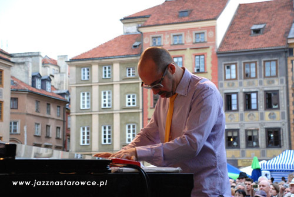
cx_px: 147
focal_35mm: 75
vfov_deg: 18.2
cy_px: 98
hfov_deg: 27.0
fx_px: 613
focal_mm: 50
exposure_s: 1/50
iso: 800
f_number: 5
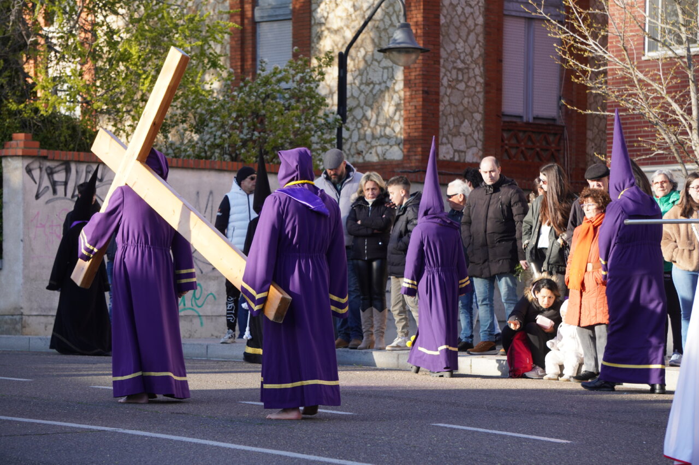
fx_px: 2883
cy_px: 232
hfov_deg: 13.8
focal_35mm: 148
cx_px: 350
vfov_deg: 9.2
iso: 125
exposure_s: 1/160
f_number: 5.6
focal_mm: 99
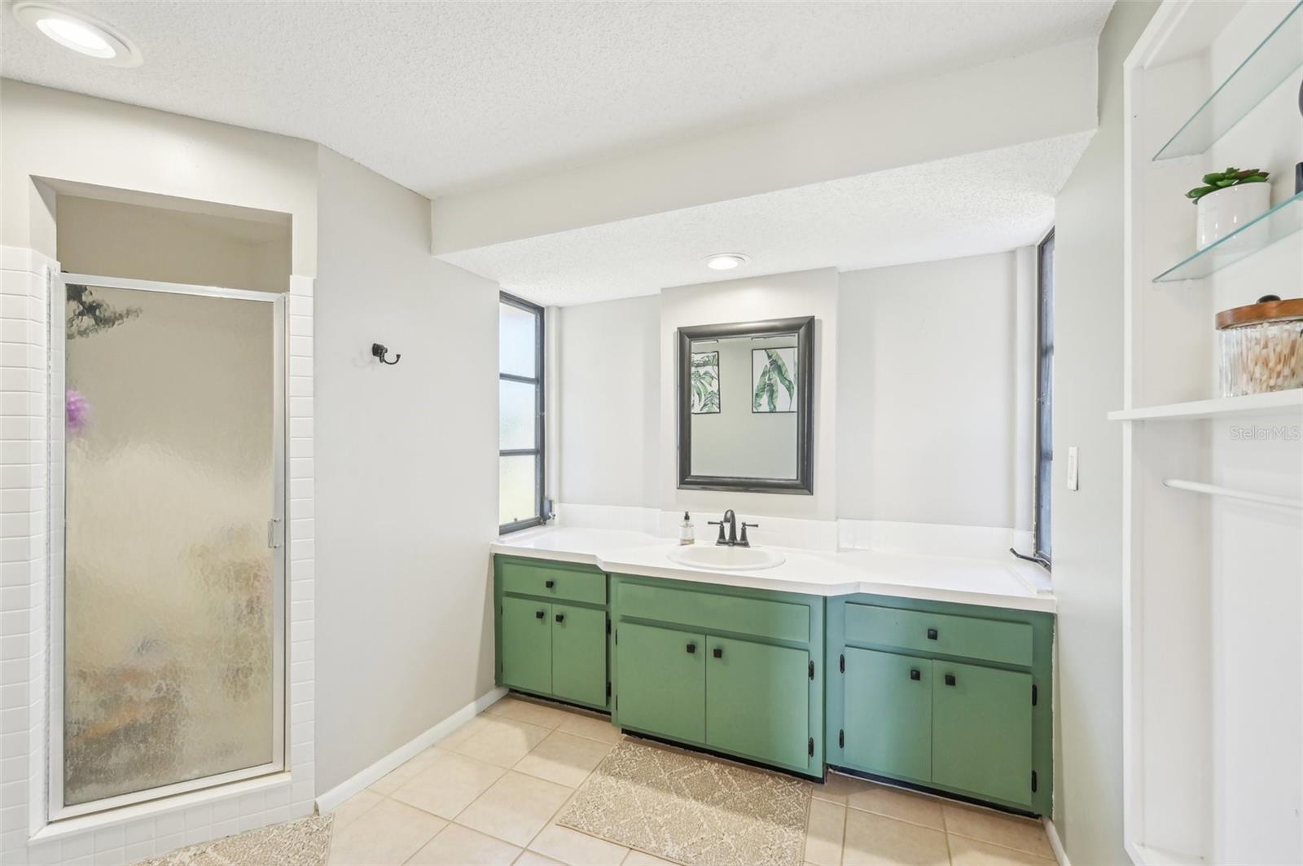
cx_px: 652
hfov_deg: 104.3
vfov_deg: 81.1
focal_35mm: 14
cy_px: 433
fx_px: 506
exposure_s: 1/40
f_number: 8
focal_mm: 14
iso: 400
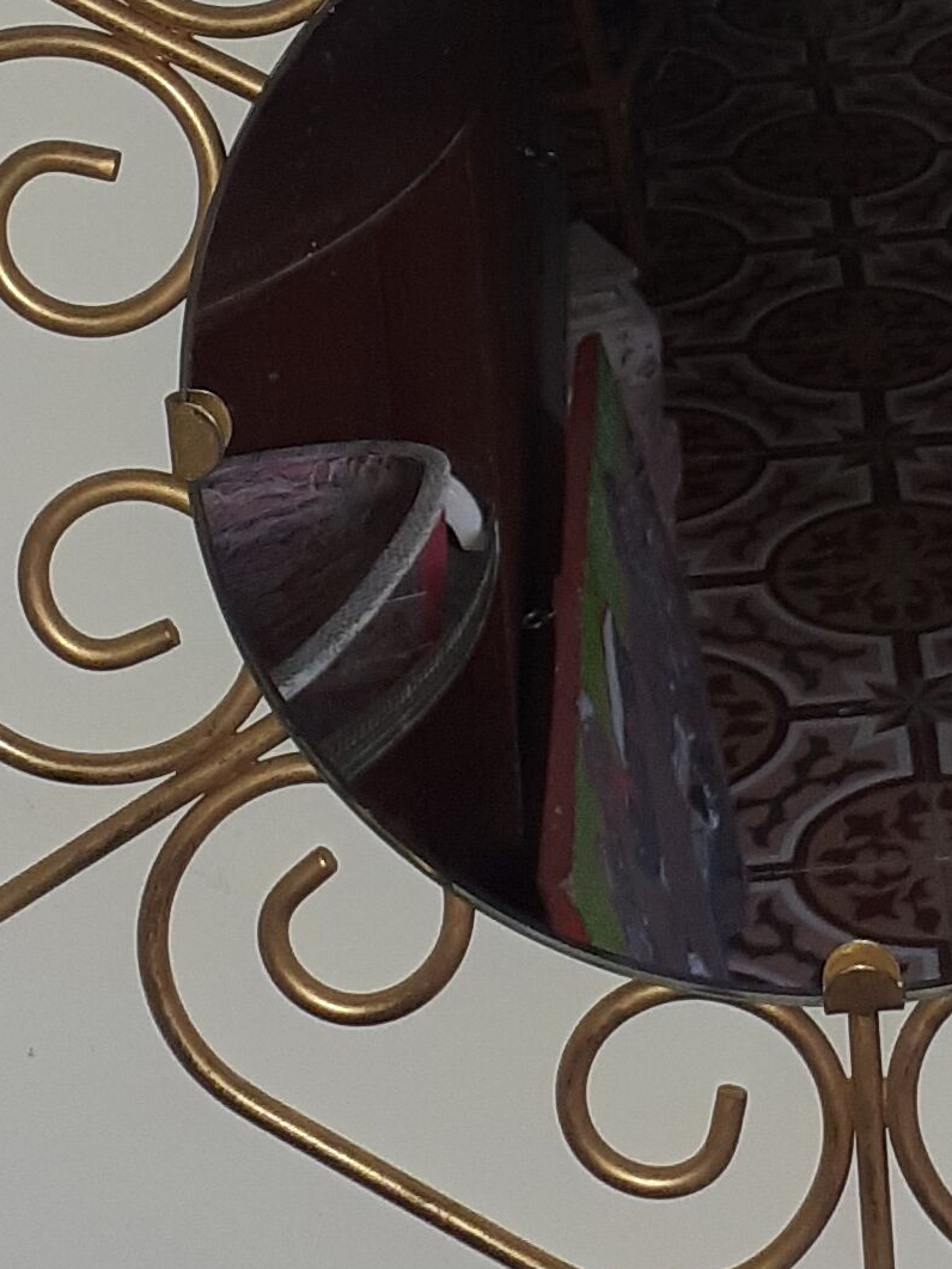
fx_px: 3849
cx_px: 763
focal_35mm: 105
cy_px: -169
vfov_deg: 18.0
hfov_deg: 14.0
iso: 250
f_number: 1.9
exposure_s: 1/25
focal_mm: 3.6
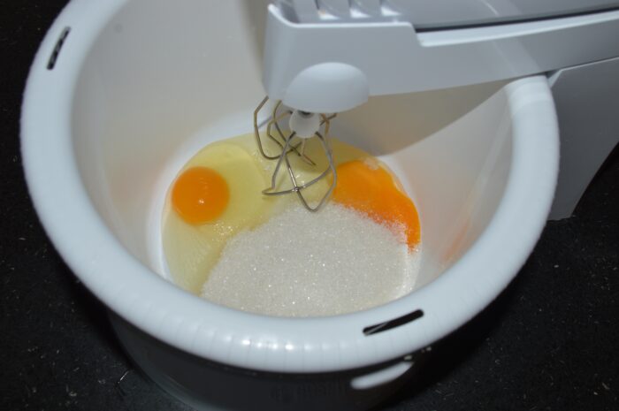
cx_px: 310
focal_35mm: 39
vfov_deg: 34.1
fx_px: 670
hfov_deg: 49.6
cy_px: 206
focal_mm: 26
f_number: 8
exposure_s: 1/60
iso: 100
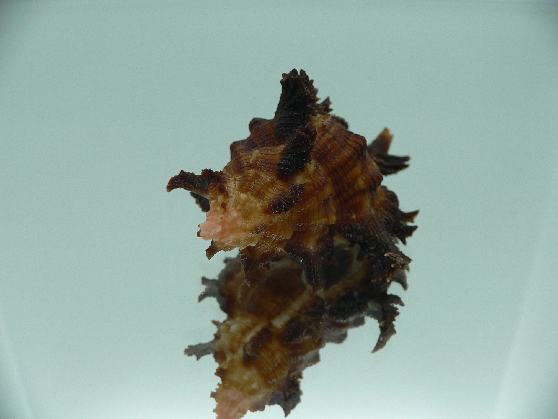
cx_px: 279
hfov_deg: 52.6
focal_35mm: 35
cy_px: 210
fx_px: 564
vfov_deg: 40.7
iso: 80
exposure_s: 1/60
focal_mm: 4.6
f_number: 2.8
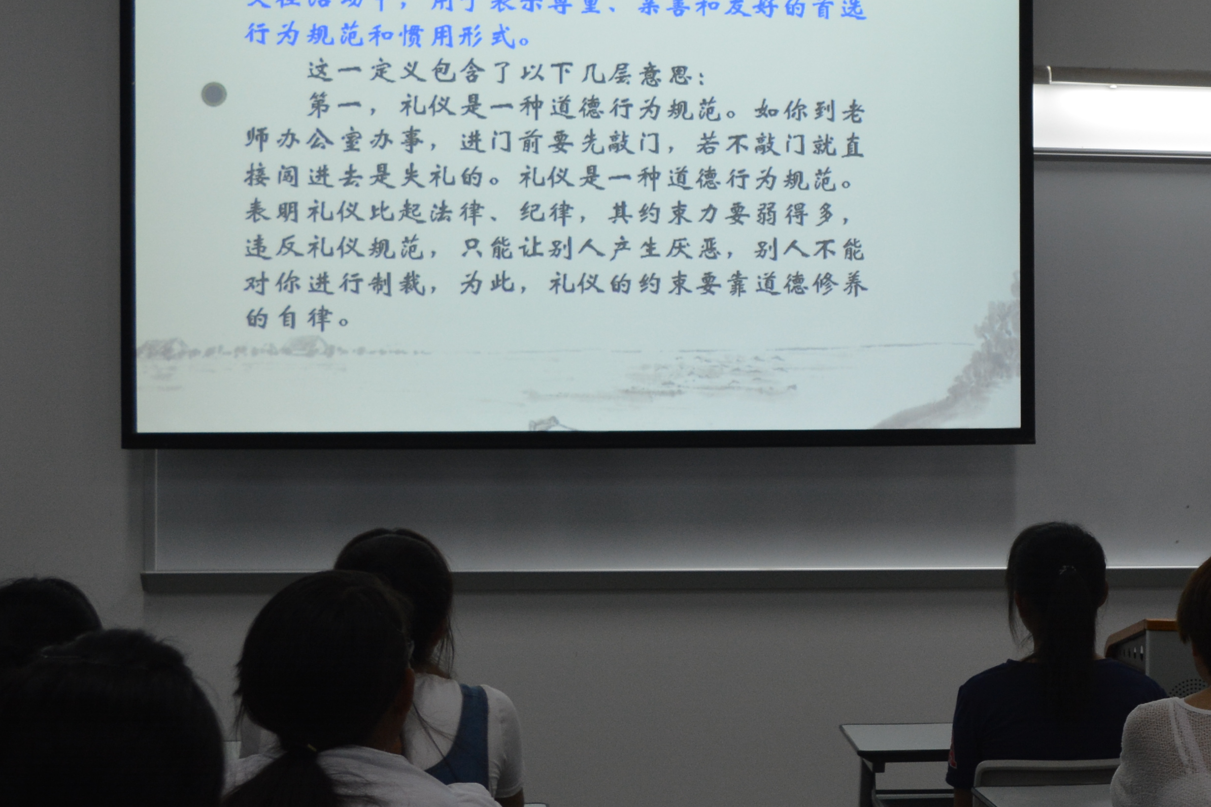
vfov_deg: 16.2
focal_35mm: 84
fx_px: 2833
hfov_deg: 23.1
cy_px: 477
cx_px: 1216
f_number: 4.5
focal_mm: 23
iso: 320
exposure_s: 1/80
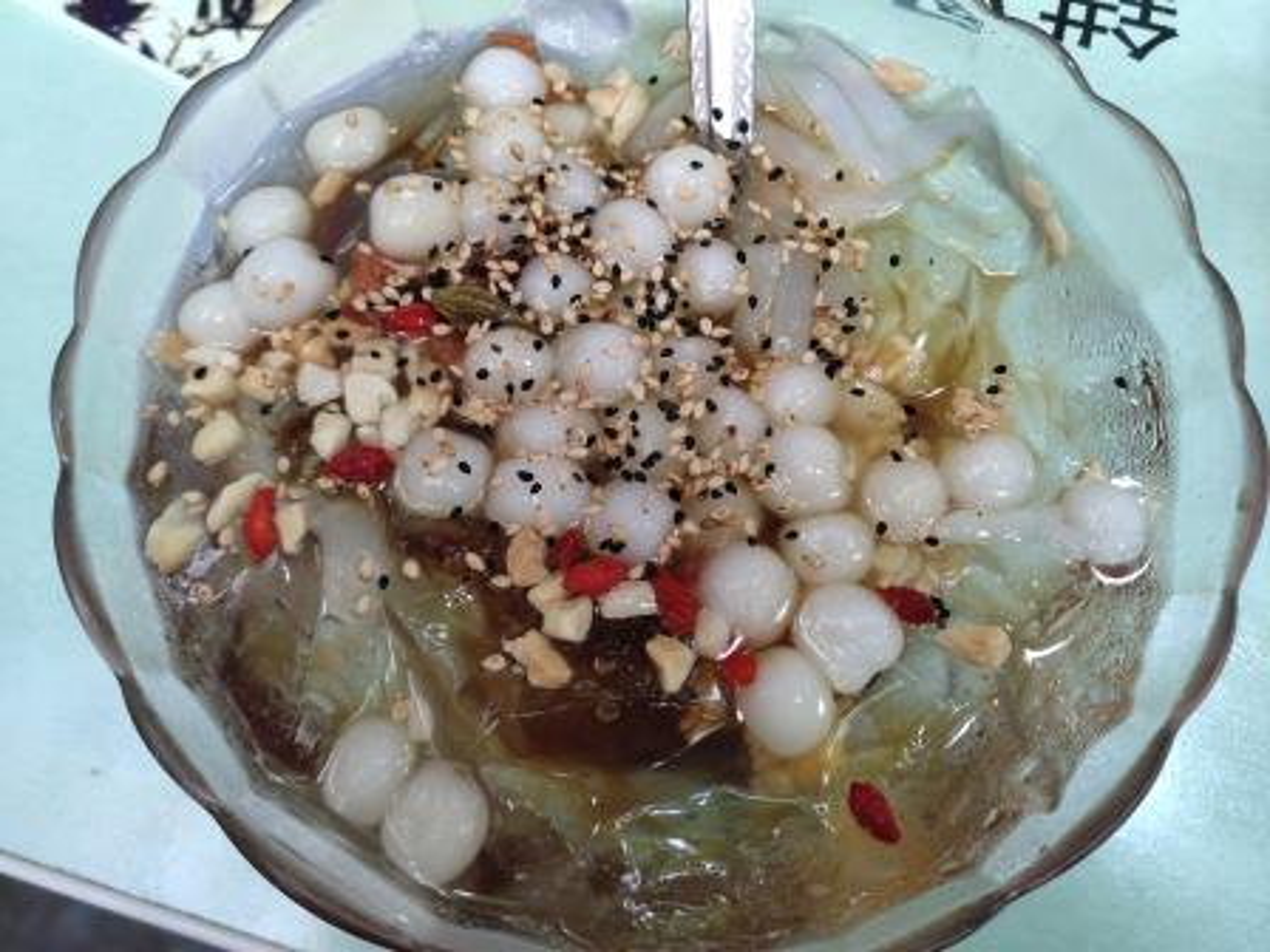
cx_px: 635
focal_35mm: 30
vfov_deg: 46.8
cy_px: 476
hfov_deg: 60.0
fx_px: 1101
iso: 150
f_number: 1.8
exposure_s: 1/50
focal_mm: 4.35
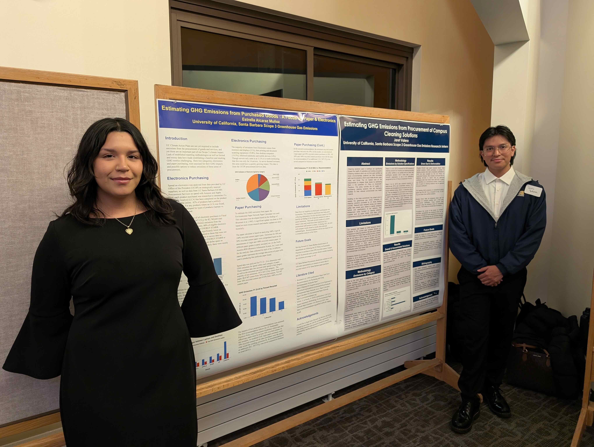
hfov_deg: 71.5
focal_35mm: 24
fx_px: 412
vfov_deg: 56.9
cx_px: 297
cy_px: 224
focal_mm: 6.9
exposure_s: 1/40
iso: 302
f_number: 1.68
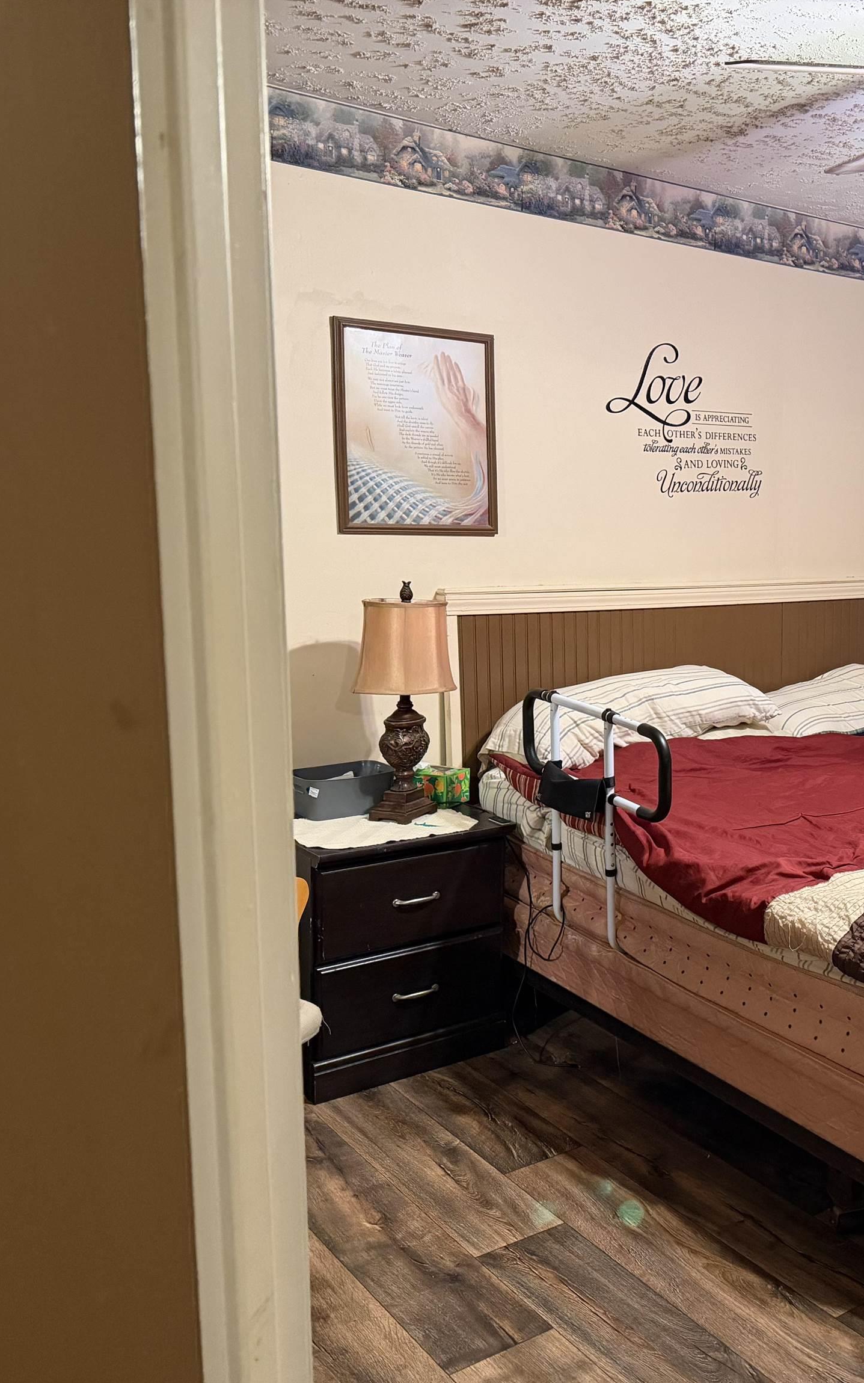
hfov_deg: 34.6
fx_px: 1281
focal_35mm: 34
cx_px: 817
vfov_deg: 56.7
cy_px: 691
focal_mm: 6.76
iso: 640
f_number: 1.78
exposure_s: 1/60
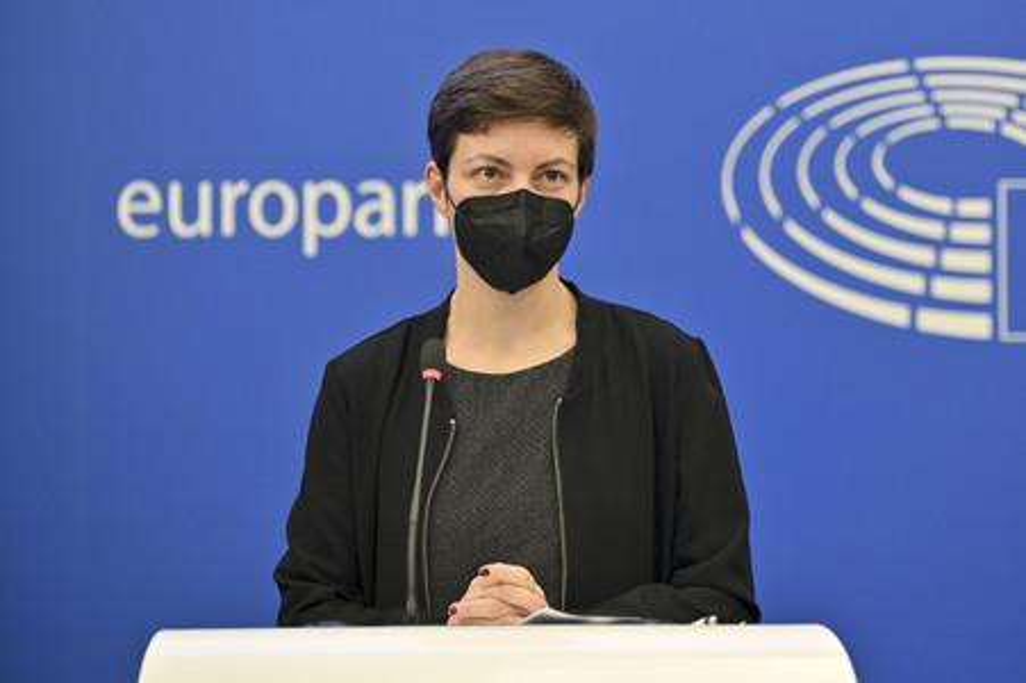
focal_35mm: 135
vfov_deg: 10.1
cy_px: 342
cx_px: 513
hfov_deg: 15.2
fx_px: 3845
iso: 640
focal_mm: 135
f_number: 2.8
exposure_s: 1/160
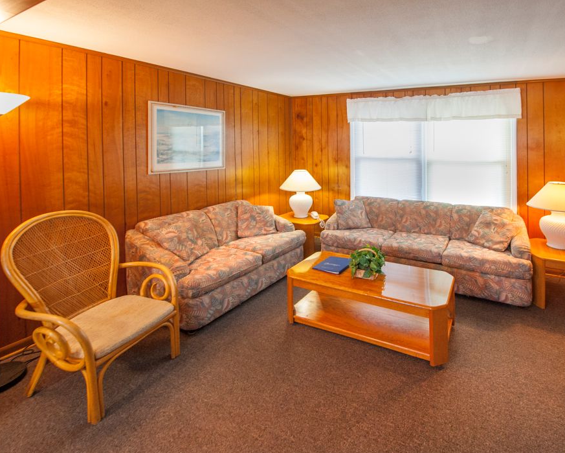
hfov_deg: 91.9
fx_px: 268
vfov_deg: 80.4
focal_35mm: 16
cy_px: 229
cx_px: 338
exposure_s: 1/8
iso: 640
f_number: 8
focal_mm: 14
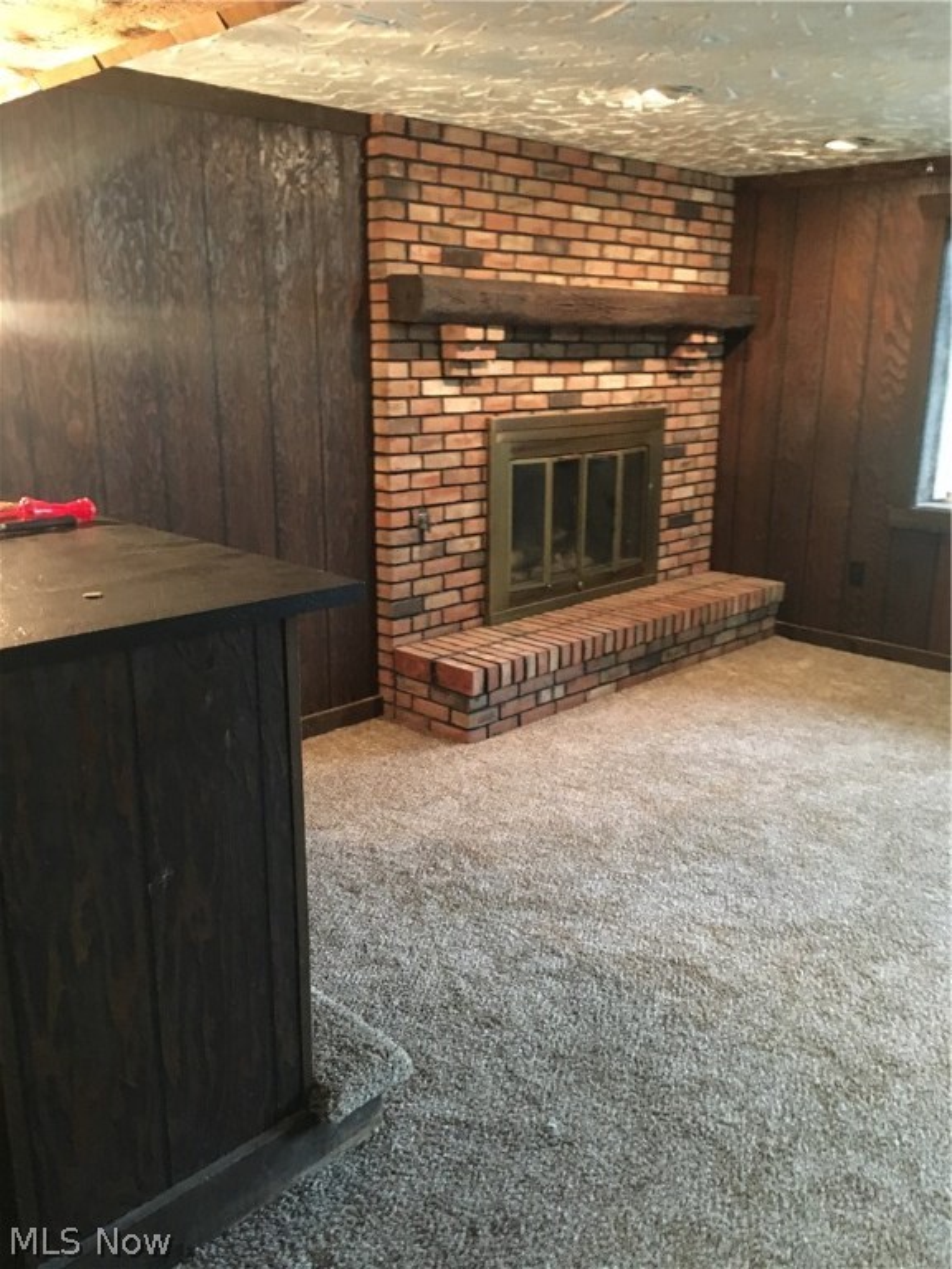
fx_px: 1063
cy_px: 634
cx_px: 476
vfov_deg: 61.7
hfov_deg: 48.2
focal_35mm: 29
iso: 400
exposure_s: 1/15
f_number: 2.2
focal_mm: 4.15
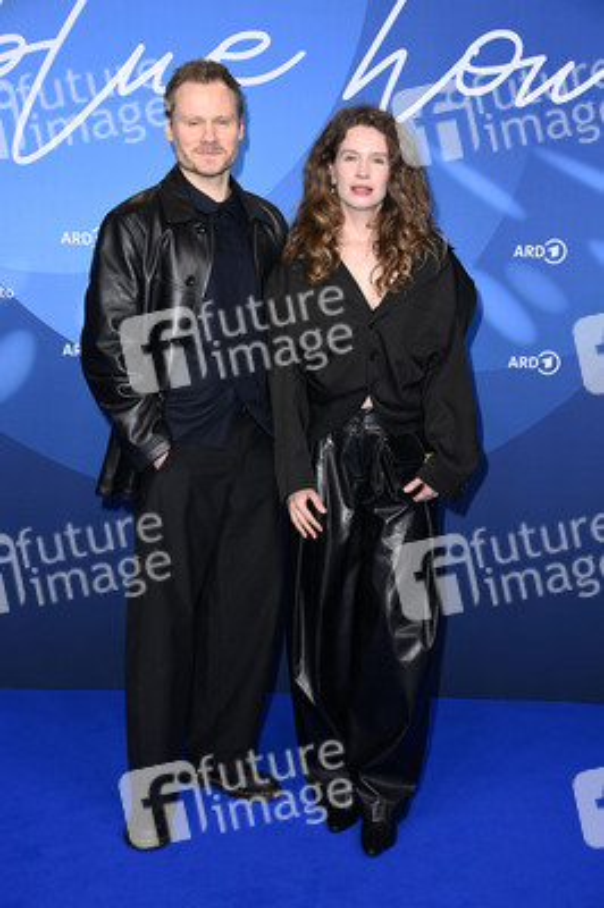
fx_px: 1412
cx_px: 302
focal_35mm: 56
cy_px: 454
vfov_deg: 35.7
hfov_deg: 24.2
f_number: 5.6
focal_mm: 56
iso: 1000
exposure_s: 1/250
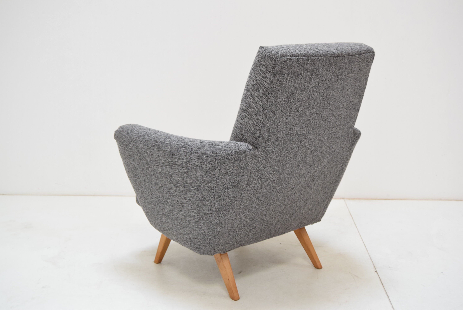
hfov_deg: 41.1
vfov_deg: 28.1
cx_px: 232
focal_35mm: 48
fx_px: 618
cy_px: 155
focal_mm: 32
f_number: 5.6
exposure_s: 1/125
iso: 1600
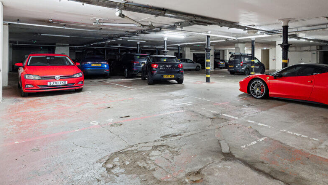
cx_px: 207
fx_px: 197
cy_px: 60
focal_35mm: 23
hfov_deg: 77.9
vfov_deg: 49.2
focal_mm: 11
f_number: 6.3
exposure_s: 1/20
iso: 1250
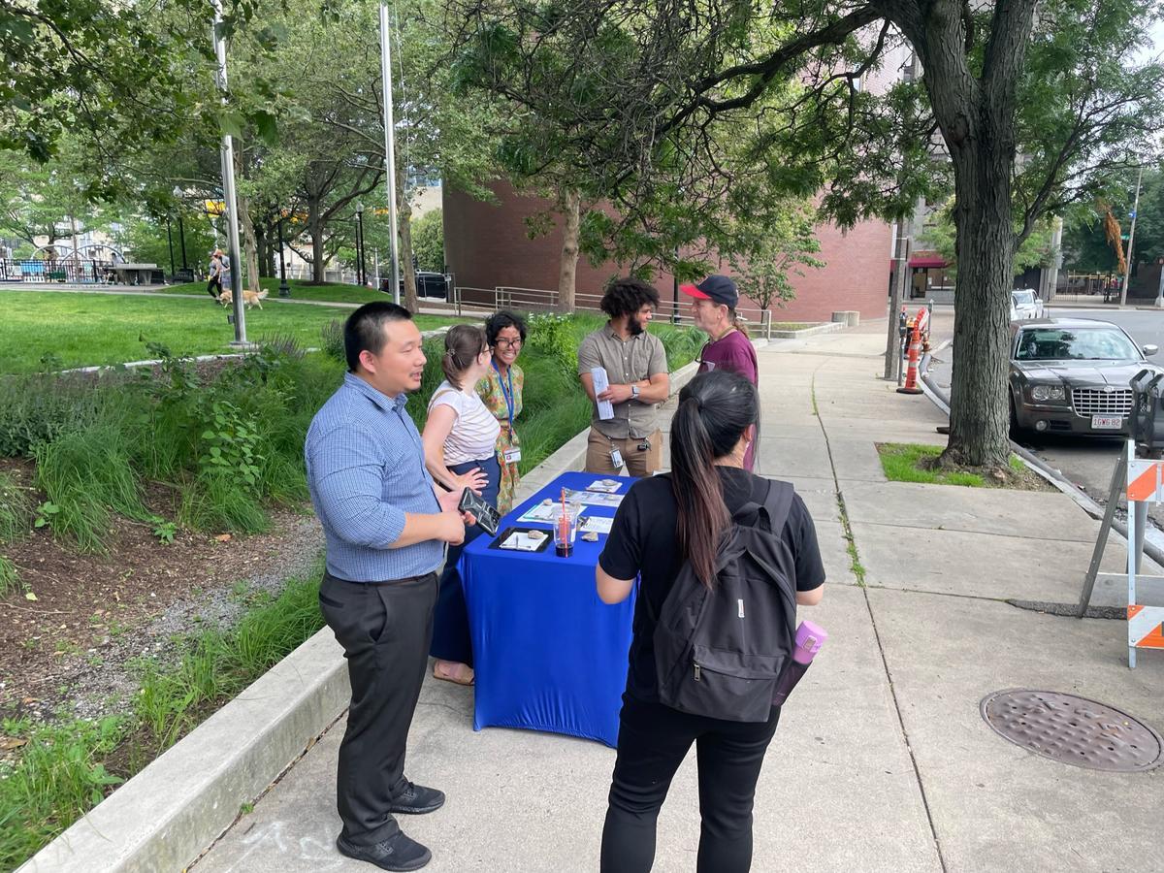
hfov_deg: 67.3
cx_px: 582
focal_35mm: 26
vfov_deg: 53.1
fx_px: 874
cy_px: 436
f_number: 1.6
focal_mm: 4.2
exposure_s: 1/399
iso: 32
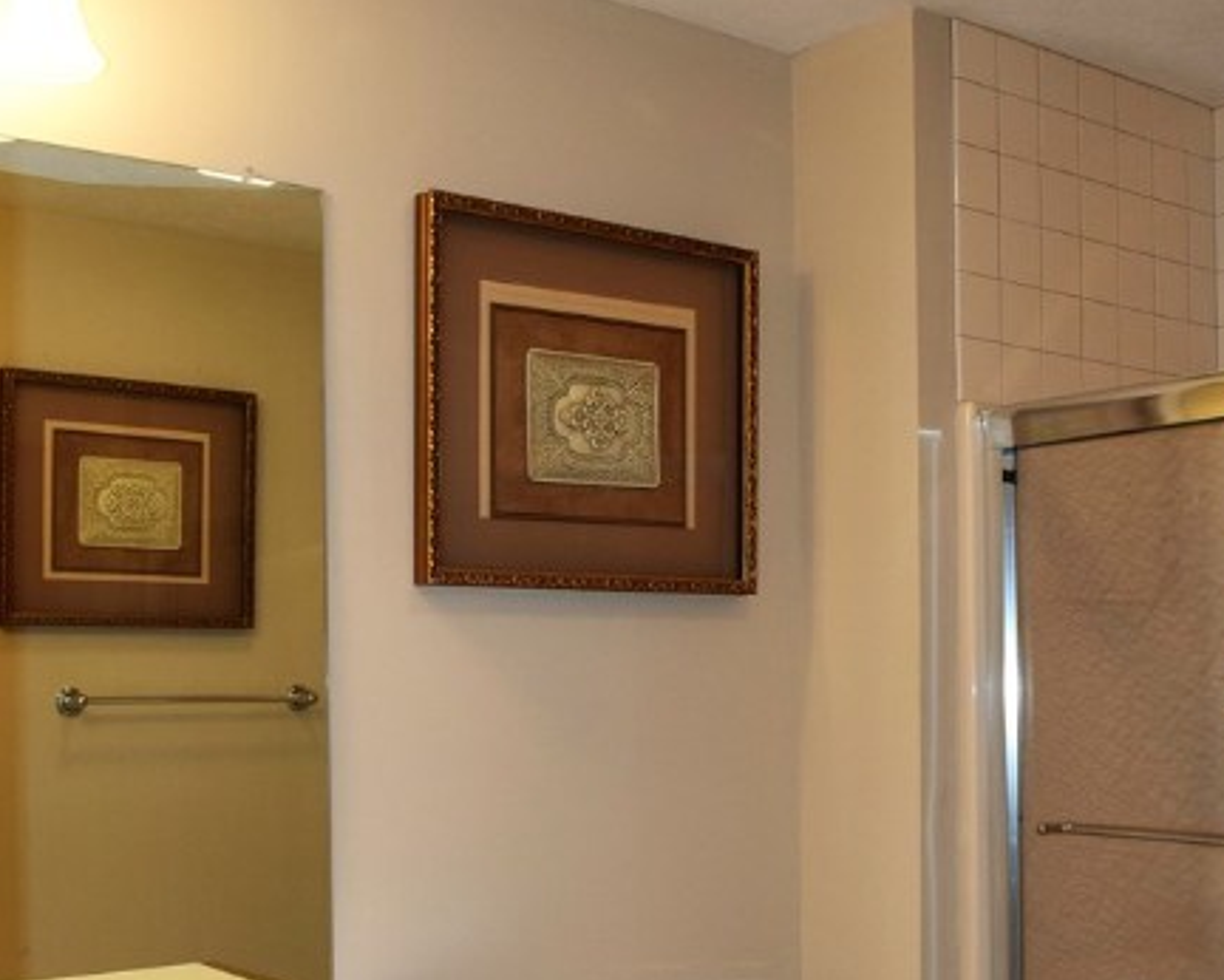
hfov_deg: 41.1
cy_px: 719
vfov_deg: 32.9
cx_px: 677
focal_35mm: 45
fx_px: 1631
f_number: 5
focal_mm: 18
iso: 800
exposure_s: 1/100
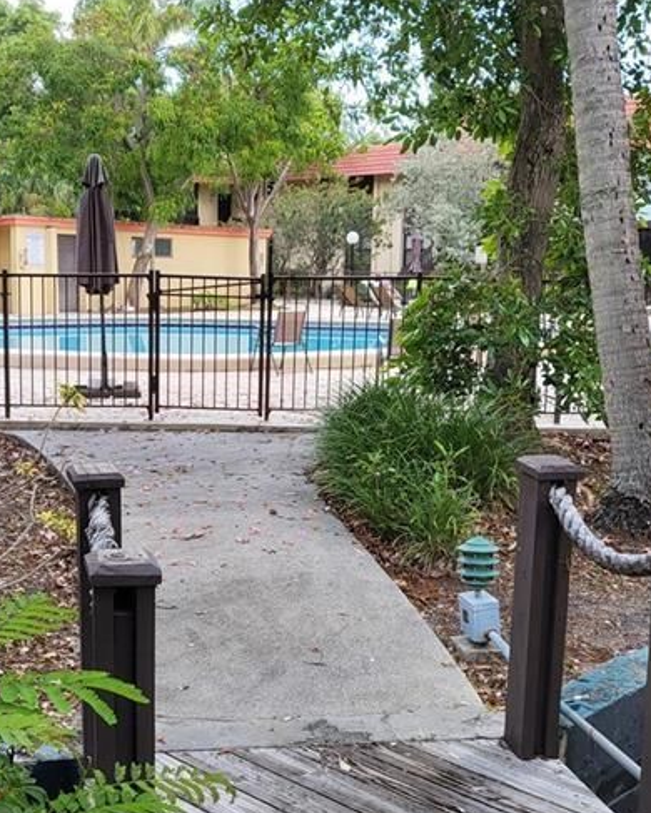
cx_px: 247
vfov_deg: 45.8
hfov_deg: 37.2
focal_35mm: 40
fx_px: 963
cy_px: 421
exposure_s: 1/675
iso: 50
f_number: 1.8
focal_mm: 4.25
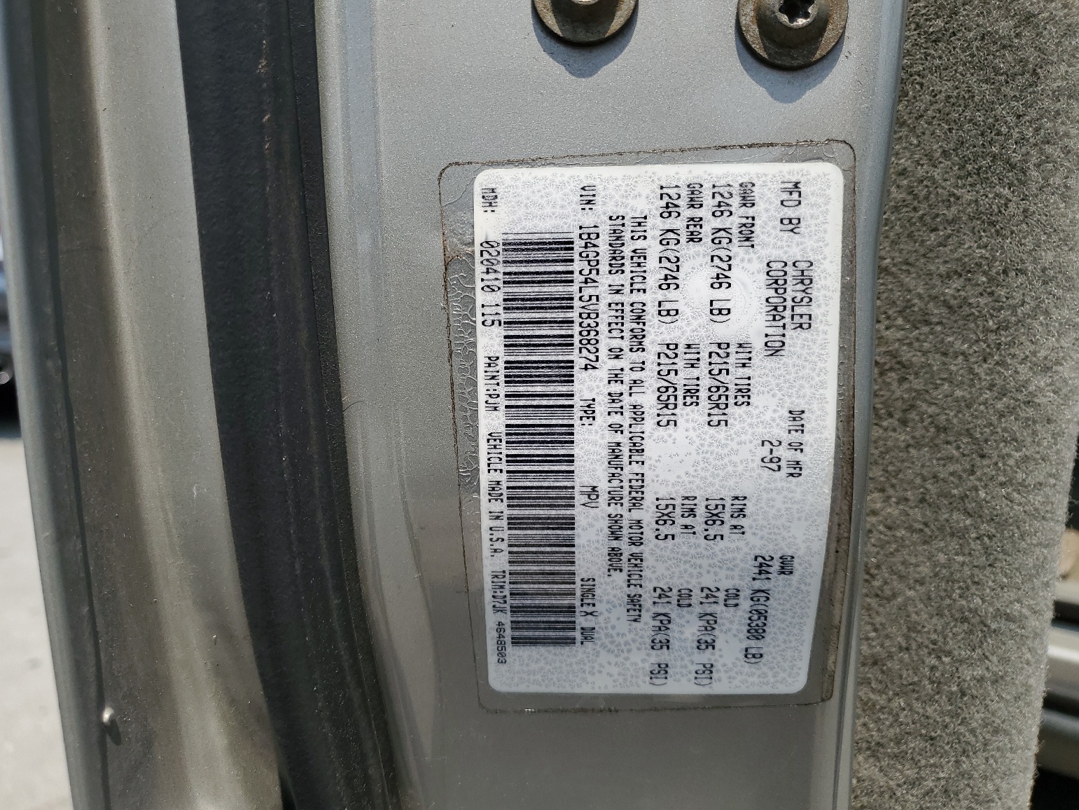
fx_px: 842
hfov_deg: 65.3
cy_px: 414
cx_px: 520
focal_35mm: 27
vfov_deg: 51.4
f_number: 1.5
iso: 50
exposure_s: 1/2500
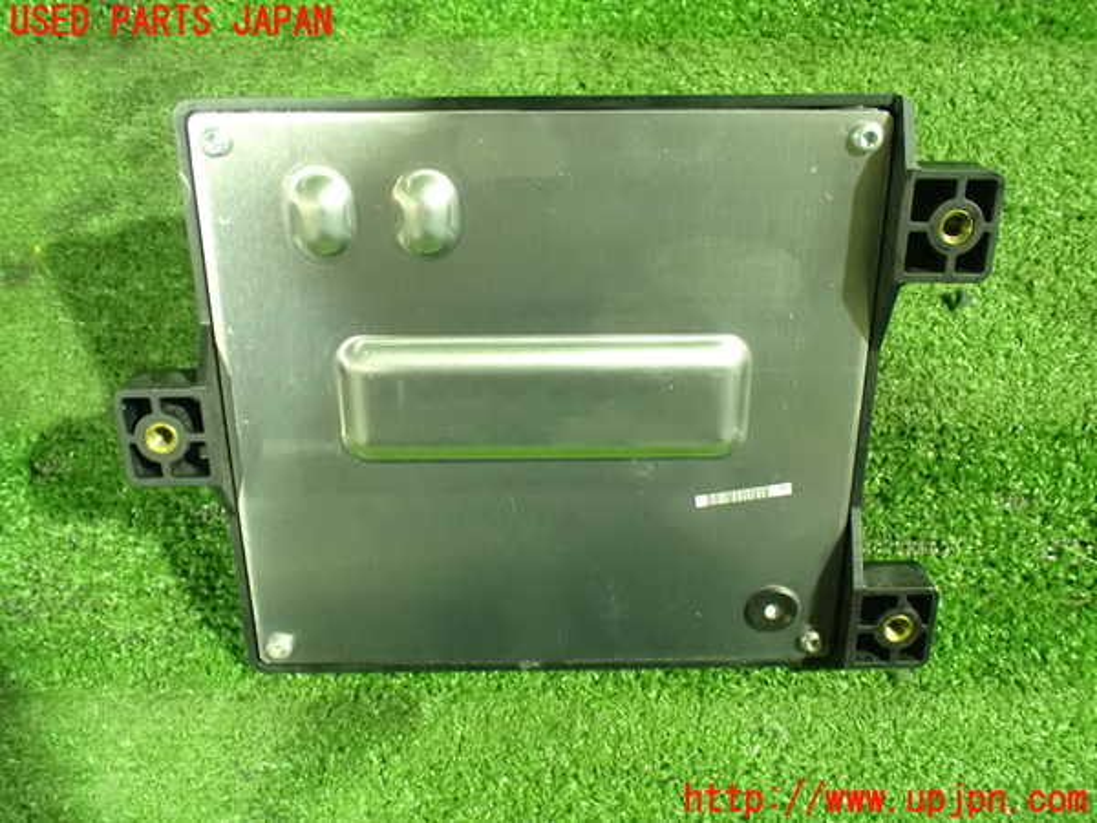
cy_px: 412
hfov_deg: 60.0
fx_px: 951
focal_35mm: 30
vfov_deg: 46.8
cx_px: 548
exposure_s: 1/30
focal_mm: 5.4
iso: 1600
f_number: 2.3
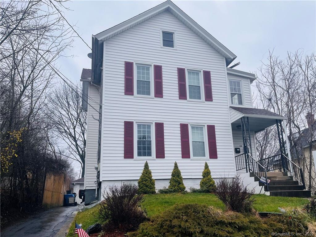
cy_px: 118
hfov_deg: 67.3
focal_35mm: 26
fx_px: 237
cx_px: 158
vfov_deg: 53.1
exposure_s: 1/1117
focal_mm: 5.1
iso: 50
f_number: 1.6
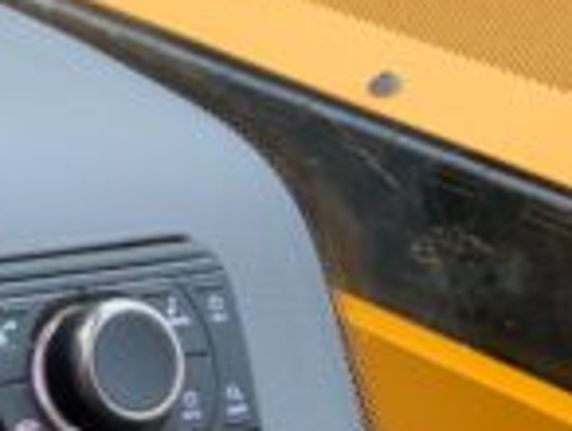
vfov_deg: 11.4
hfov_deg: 14.4
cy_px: 576
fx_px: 2102
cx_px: -310
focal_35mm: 127
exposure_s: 1/60
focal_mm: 3
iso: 80
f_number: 1.8
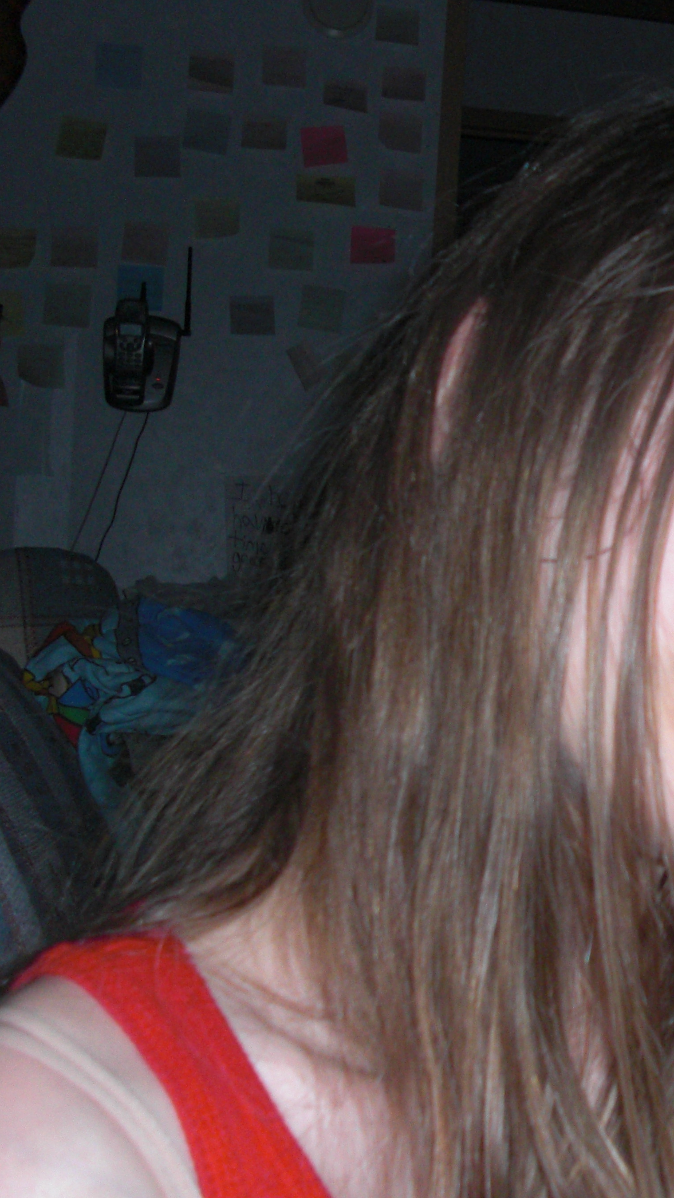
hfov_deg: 21.4
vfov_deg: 39.2
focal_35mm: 53
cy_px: 603
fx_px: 1684
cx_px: 750
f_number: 2.8
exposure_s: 1/60
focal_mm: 6.3
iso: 200
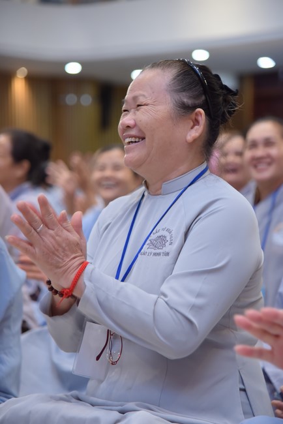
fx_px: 1237
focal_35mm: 105
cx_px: 142
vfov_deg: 19.4
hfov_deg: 13.1
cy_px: 212
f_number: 4.5
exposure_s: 1/125
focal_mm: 105
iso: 1250
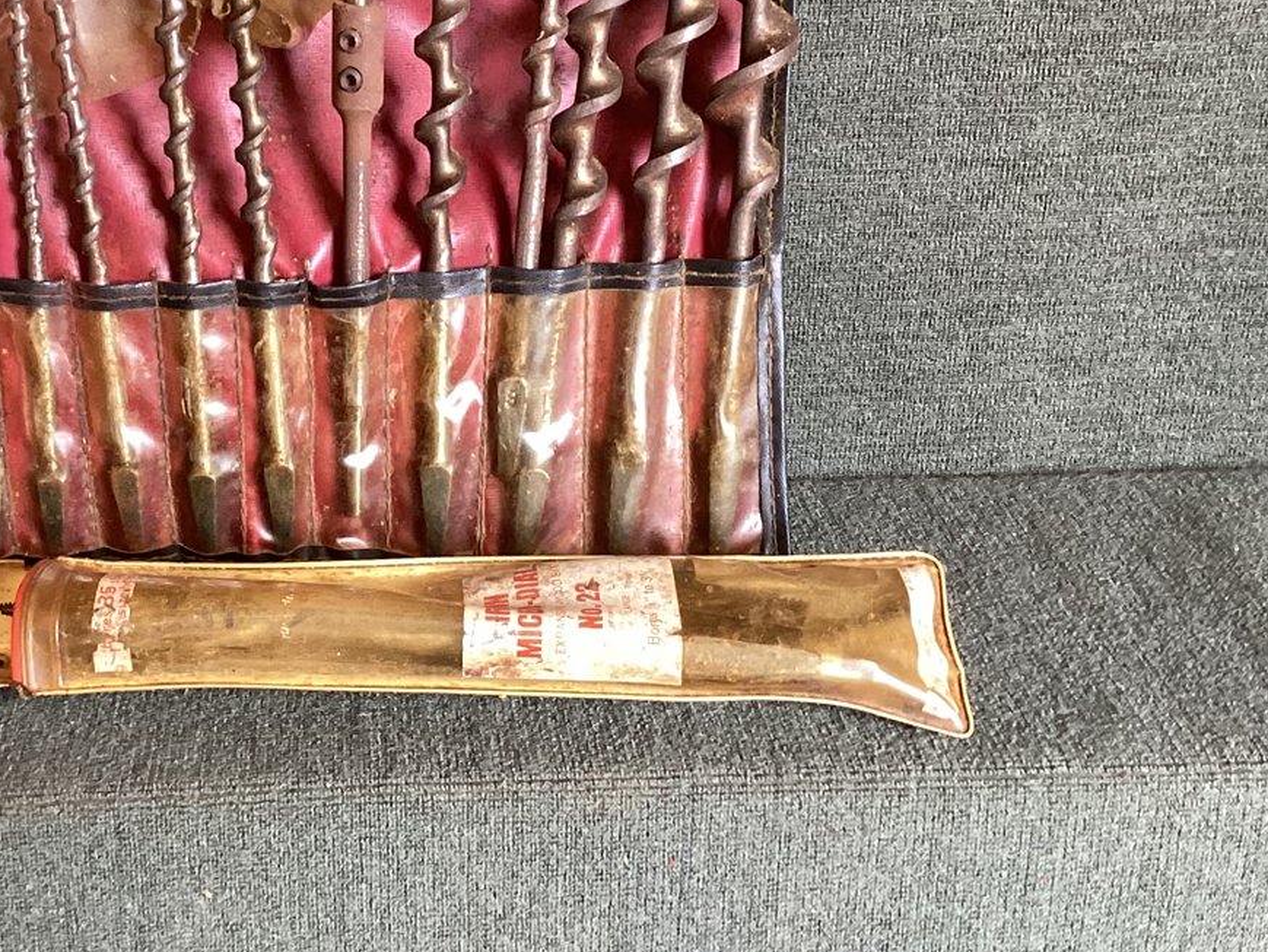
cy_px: 284
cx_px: 402
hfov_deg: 35.1
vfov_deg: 26.8
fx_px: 1978
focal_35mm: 54
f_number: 2.4
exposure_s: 1/50
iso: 200
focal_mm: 3.3
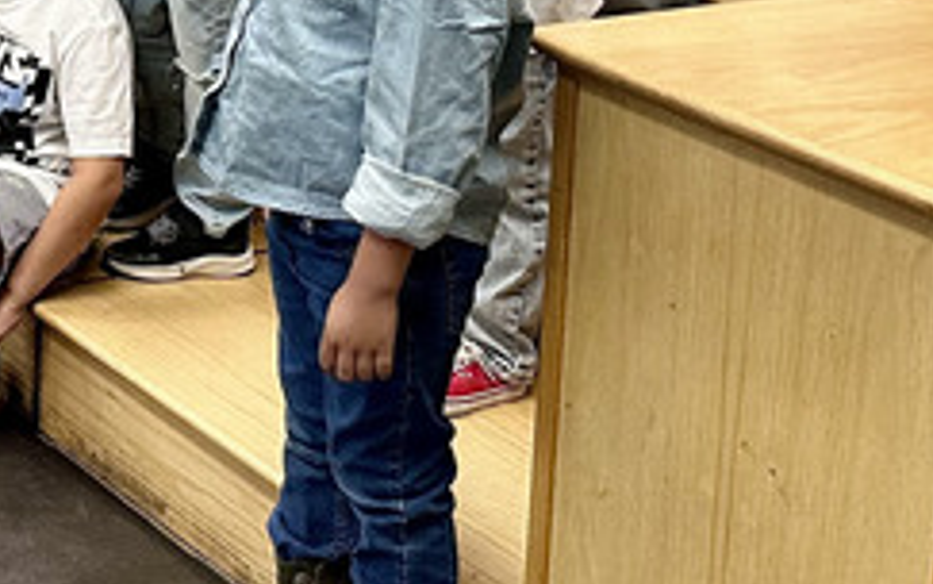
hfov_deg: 18.1
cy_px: -365
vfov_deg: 11.6
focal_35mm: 107
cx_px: -292
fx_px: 2721
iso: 200
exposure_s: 1/60
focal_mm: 6.86
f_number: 1.78
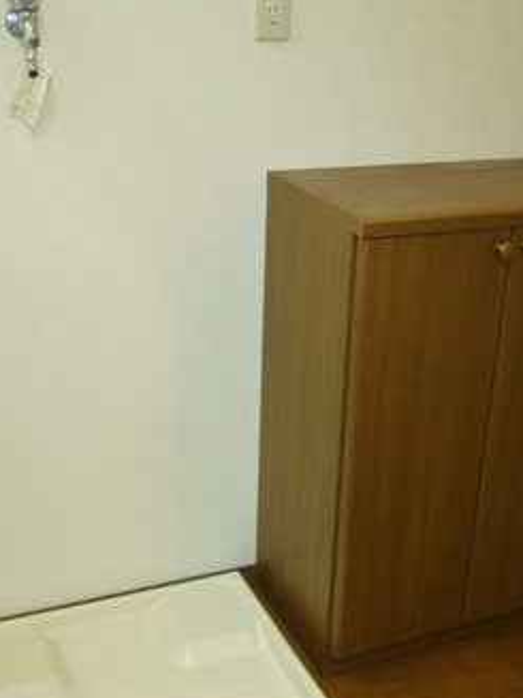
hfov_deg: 30.2
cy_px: 388
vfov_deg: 39.6
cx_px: 288
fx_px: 968
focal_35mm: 48
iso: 100
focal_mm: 5.8
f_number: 2.8
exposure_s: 1/13
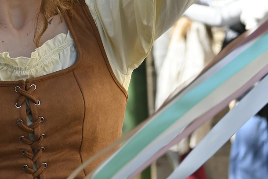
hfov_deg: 6.3
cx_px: 26
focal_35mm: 326
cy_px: -41
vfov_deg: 4.2
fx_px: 2430
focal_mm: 83
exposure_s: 1/500
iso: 200
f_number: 5.6
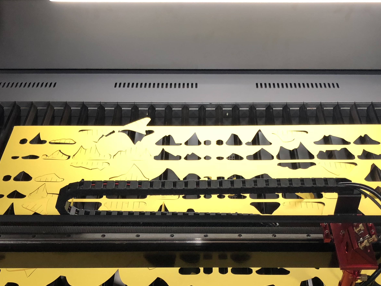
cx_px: 205
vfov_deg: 29.6
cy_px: 229
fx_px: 528
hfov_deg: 39.6
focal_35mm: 48
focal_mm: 4
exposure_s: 1/15
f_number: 1.8
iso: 40
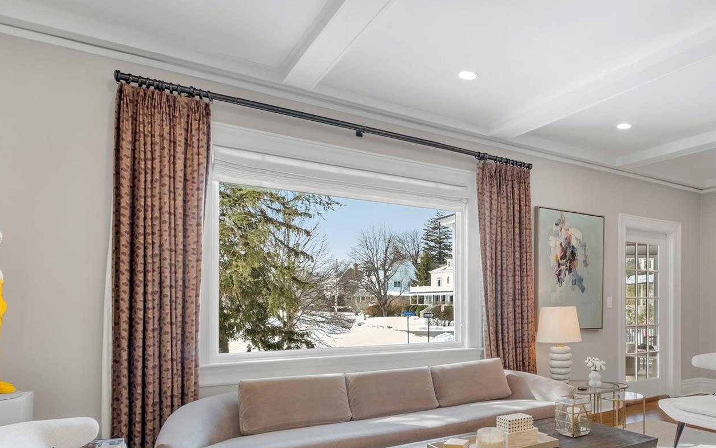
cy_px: 302
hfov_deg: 68.7
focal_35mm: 25
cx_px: 520
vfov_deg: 48.4
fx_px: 488
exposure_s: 1/2.5
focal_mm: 10
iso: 320
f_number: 8
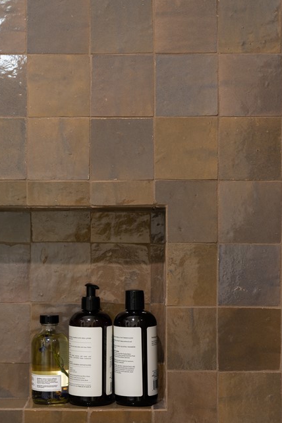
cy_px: 206
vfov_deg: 23.1
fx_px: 1034
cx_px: 115
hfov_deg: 15.5
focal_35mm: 88
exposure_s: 1/1.67
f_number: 5.6
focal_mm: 52
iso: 100
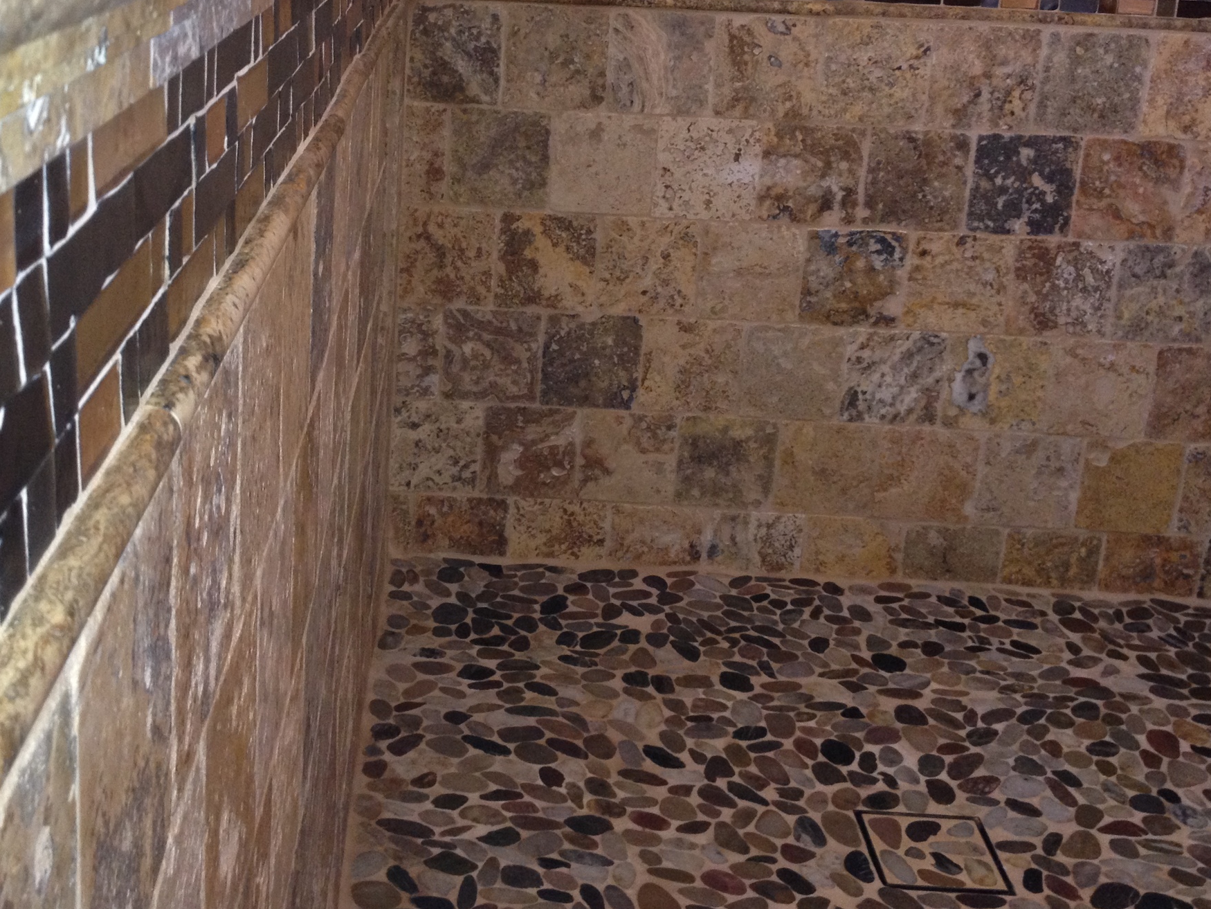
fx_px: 1749
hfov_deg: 38.0
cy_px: 302
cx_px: 466
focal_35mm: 50
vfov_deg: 28.9
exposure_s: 1/20
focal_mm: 4.28
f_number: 2.4
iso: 200
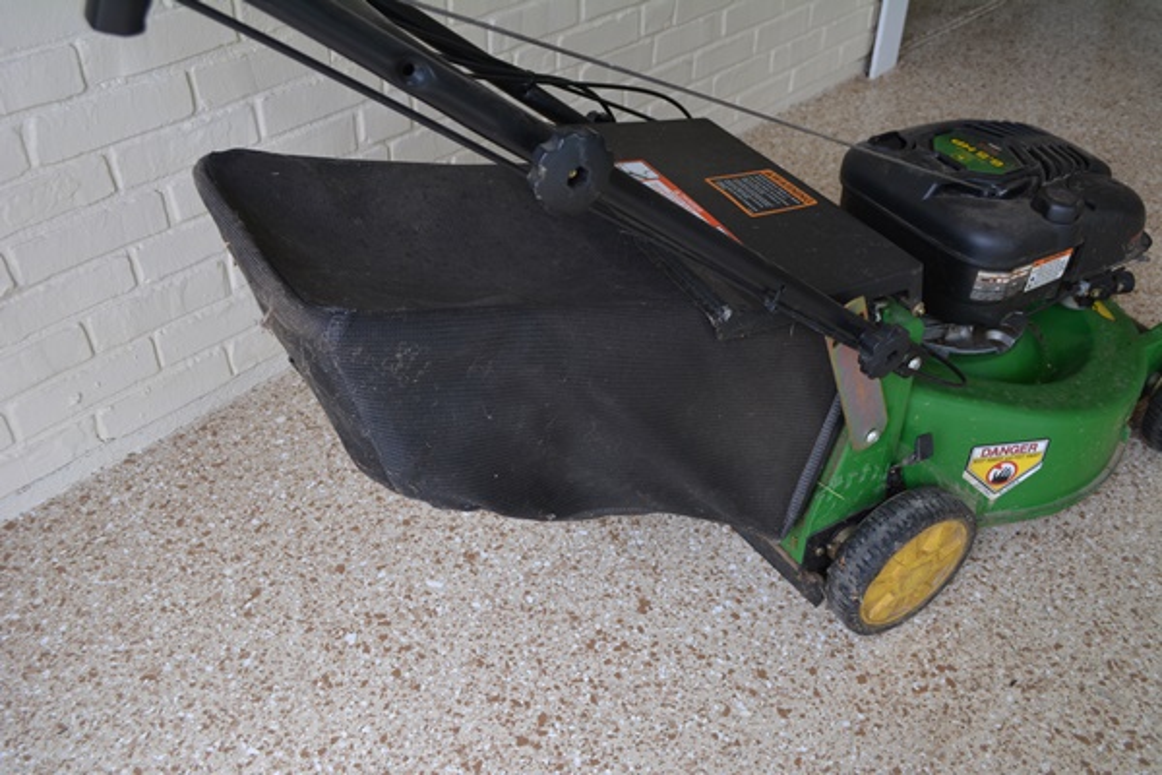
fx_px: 1065
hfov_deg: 57.2
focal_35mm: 33
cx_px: 581
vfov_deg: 40.0
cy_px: 388
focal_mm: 22
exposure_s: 1/125
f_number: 5.6
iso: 360
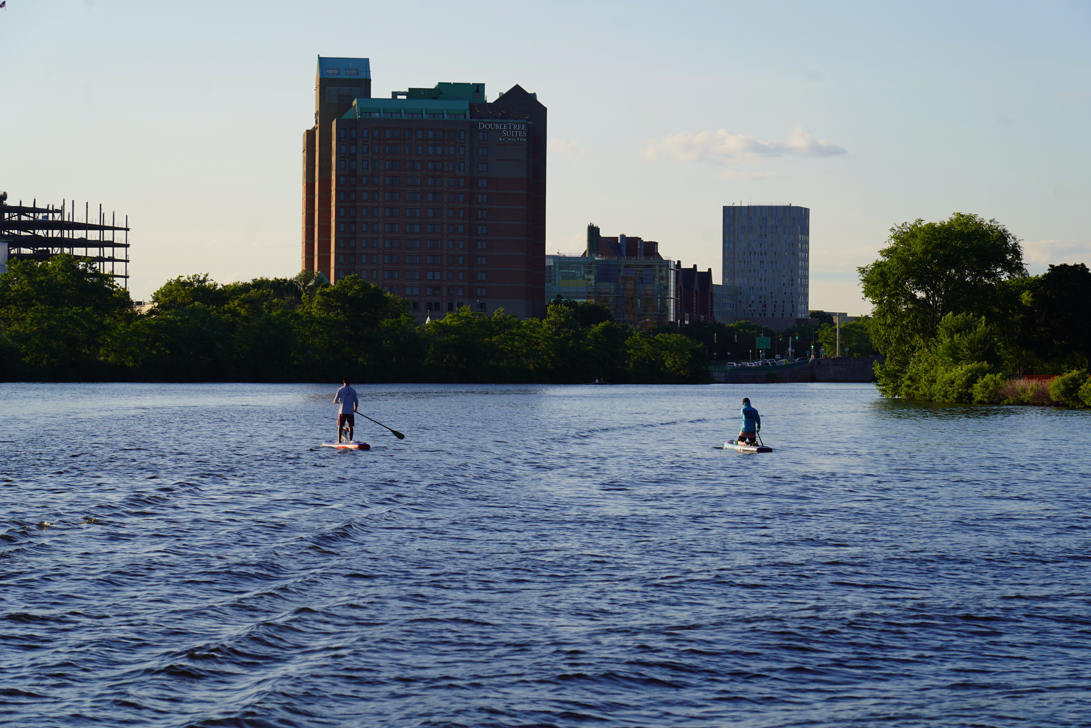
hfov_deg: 19.5
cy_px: 364
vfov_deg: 13.0
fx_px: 3182
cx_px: 546
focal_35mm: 105
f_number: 6.3
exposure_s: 1/200
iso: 100
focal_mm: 105
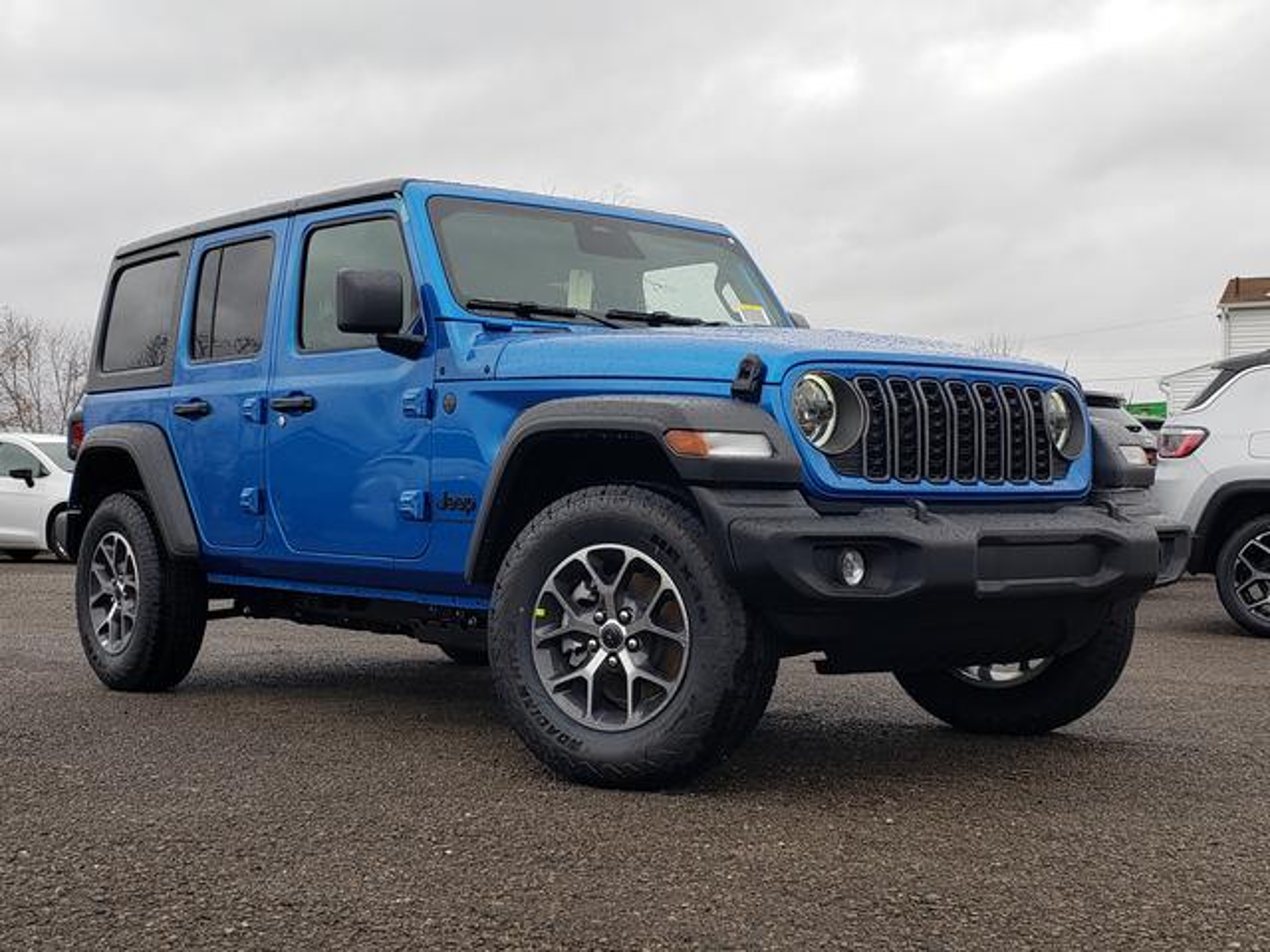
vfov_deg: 53.1
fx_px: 954
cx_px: 635
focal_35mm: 26
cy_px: 476
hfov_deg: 67.3
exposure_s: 1/154
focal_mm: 4.3
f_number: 2.4
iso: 50
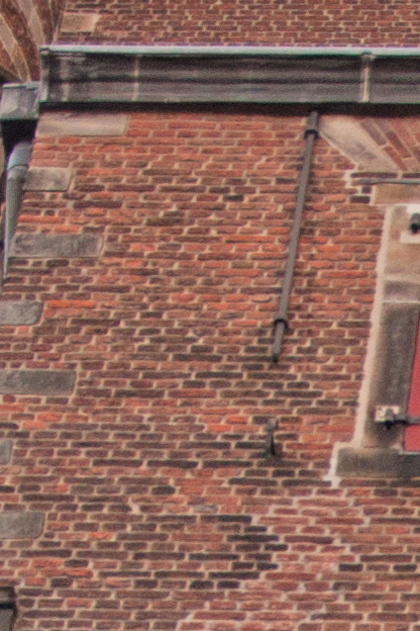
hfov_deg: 5.4
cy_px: 982
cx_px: 851
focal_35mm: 247
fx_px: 4322
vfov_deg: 8.1
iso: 500
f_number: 3.8
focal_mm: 24
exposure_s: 1/200
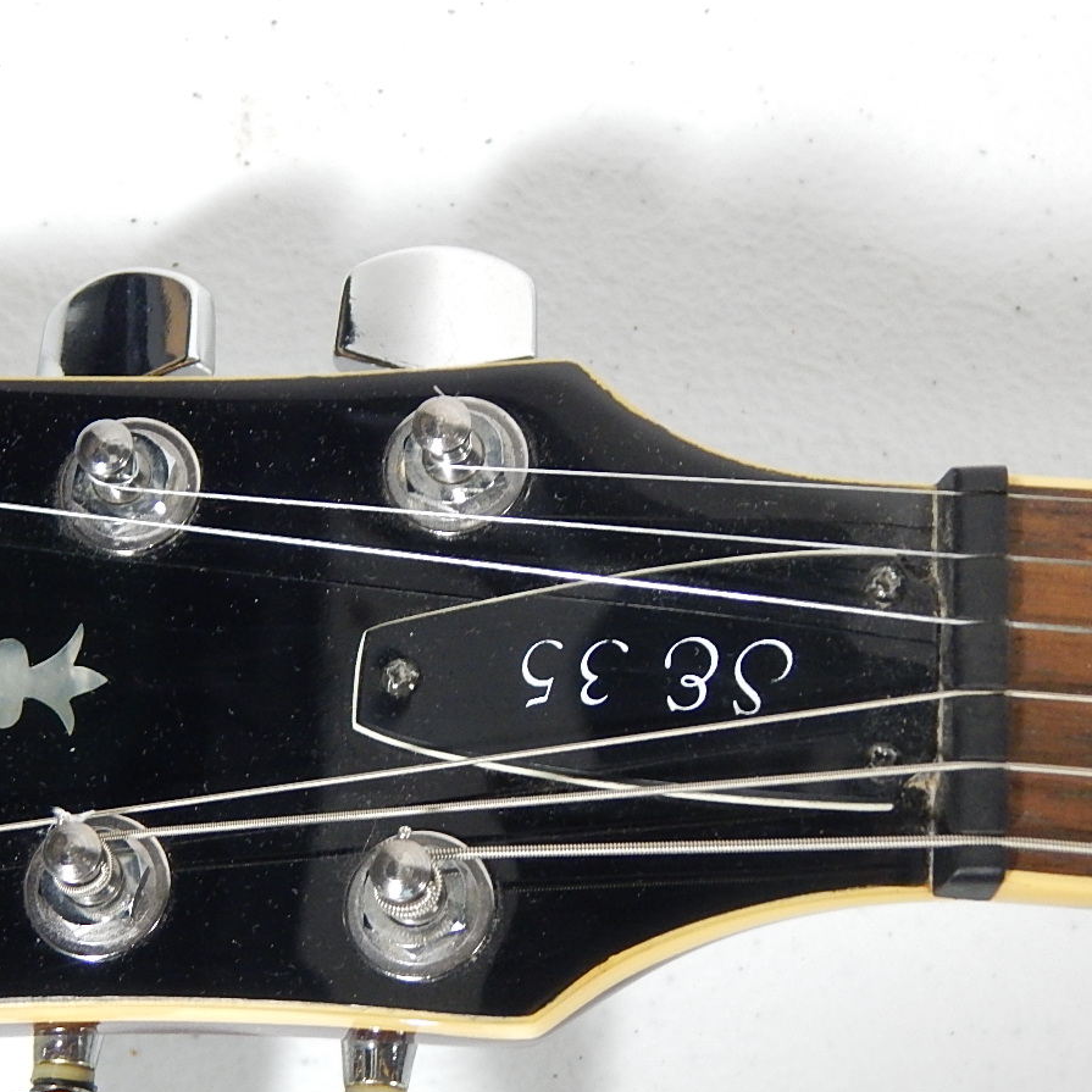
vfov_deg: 16.0
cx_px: 214
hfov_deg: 15.9
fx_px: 3890
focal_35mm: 109
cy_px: 695
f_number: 4.1
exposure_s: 1/20
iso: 400
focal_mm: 12.3
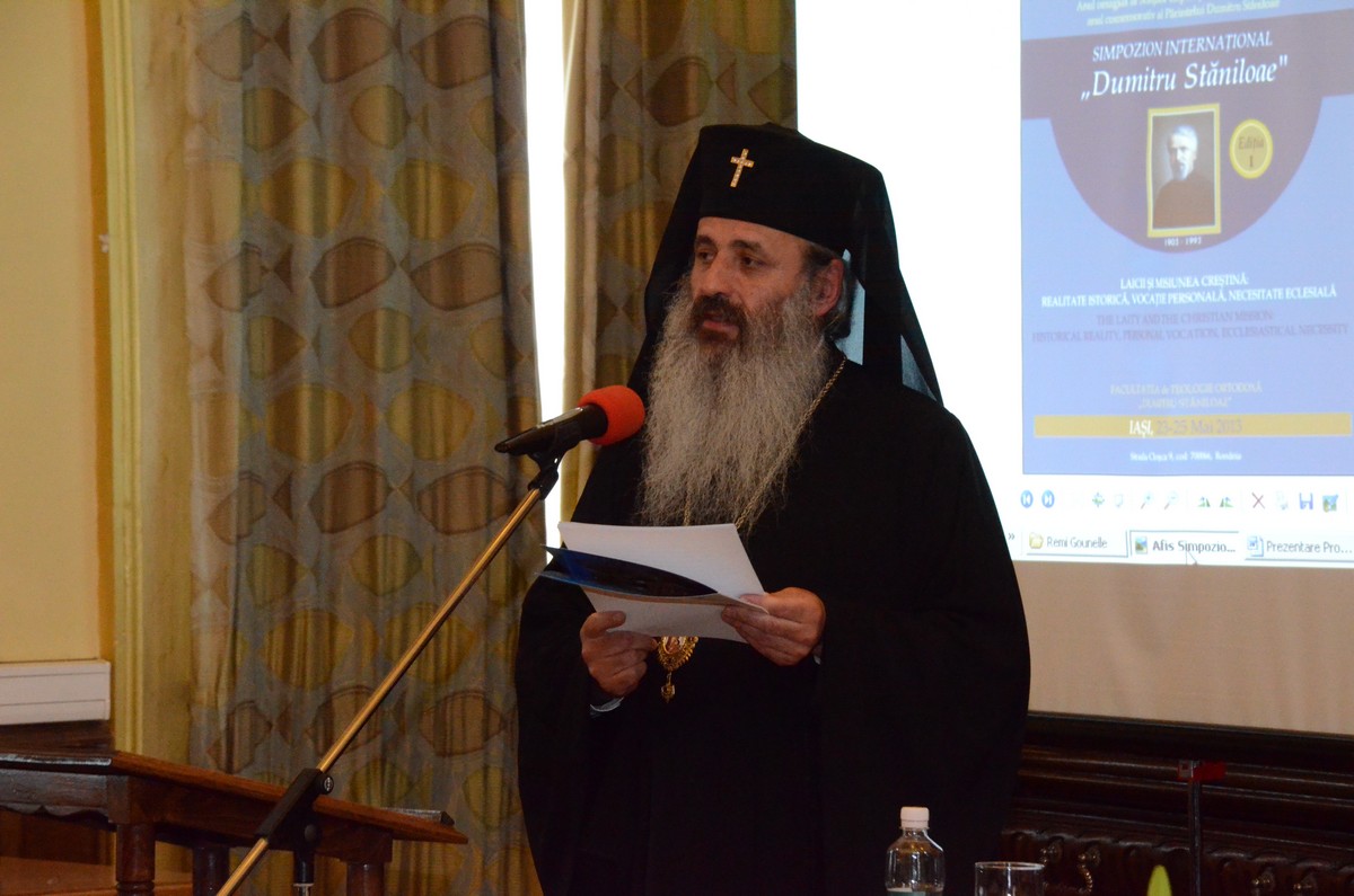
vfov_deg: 8.7
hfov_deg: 13.1
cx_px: 677
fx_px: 5912
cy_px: 448
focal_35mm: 158
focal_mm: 105
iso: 6400
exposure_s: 1/60
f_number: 11
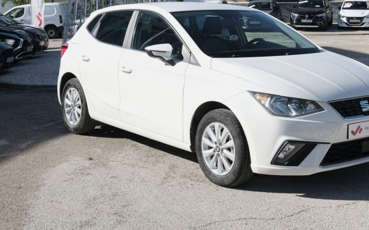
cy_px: 95
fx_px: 603
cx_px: 222
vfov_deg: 21.6
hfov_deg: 33.9
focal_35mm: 60
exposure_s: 1/180
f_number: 9
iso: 160
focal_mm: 24.9
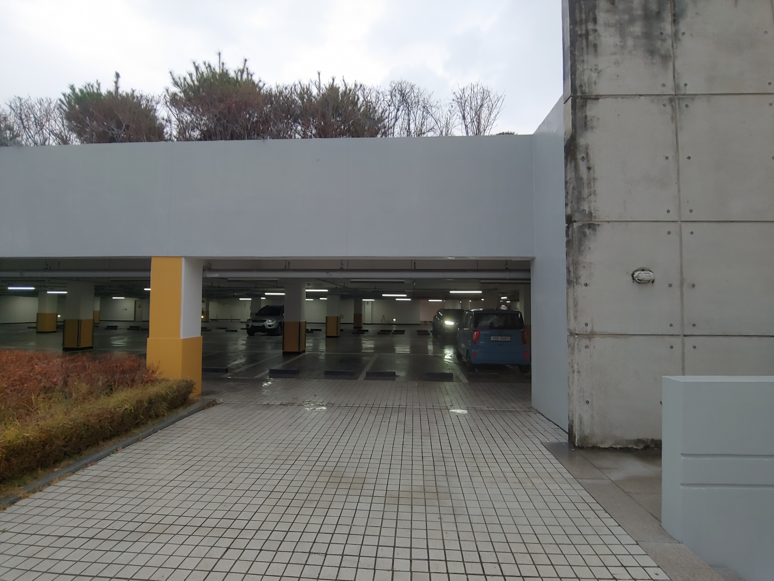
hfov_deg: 94.5
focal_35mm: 16
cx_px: 387
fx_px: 358
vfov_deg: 78.1
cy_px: 290
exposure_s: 1/30
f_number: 1.9
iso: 50
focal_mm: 2.18
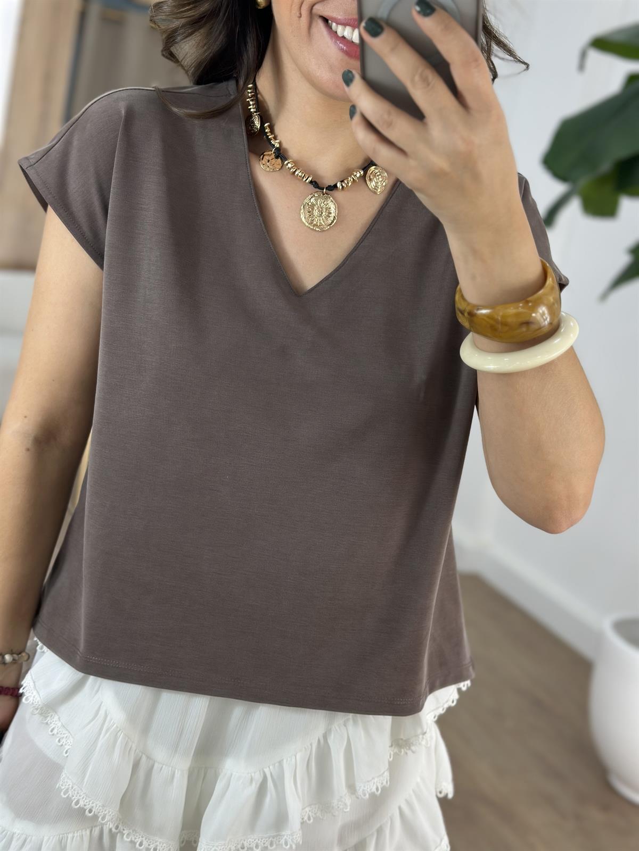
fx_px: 1181
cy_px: 426
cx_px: 320
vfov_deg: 39.7
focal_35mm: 48
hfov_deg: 30.3
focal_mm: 6.86
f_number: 1.78
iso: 80
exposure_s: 1/100
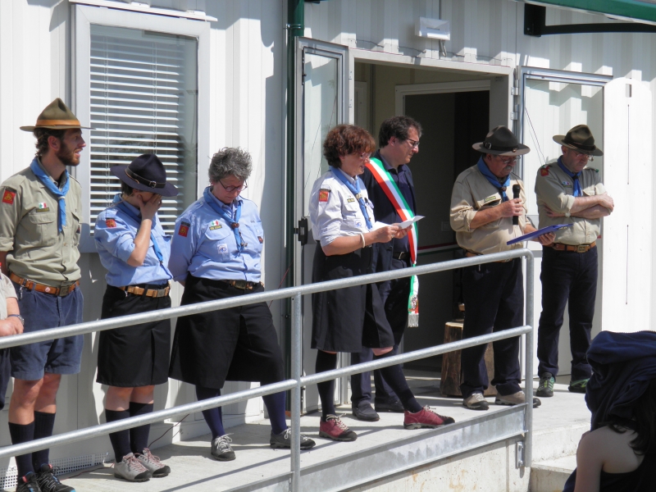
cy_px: 246
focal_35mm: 80
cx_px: 328
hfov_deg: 24.4
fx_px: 1516
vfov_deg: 18.4
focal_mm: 14.4
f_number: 3.9
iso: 50
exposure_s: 1/800
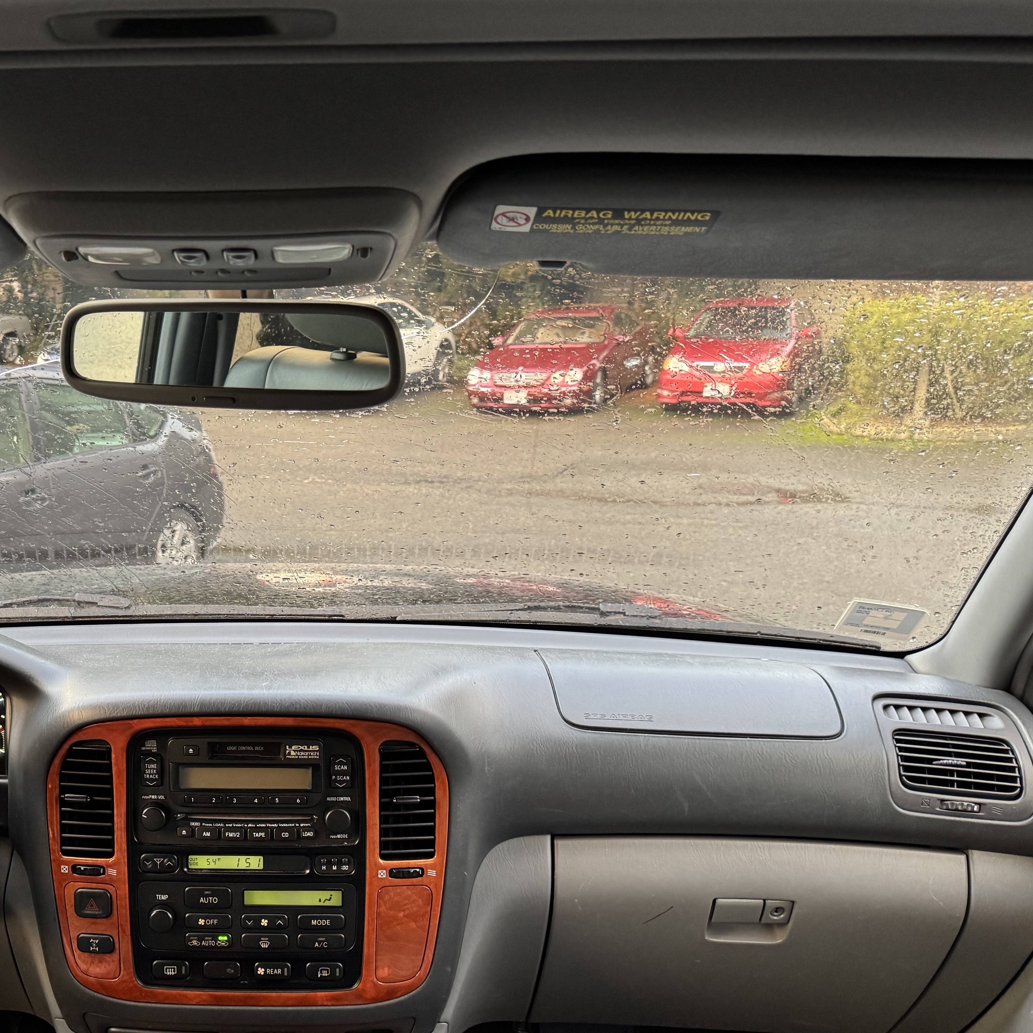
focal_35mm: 35
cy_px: 602
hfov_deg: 45.5
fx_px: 1182
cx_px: 253
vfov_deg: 47.0
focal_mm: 6.76
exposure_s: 1/60
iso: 320
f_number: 1.78
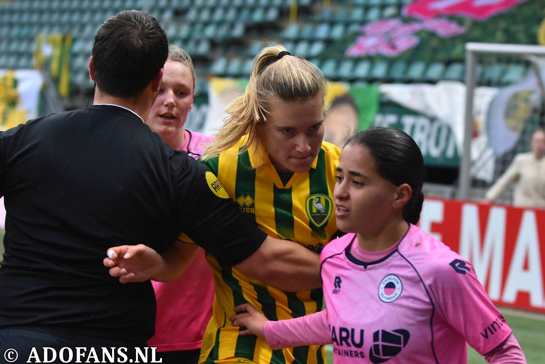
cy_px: 182
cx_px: 272
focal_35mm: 105
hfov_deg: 19.5
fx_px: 1589
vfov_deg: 13.0
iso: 800
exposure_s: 1/500
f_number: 2.8
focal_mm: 70
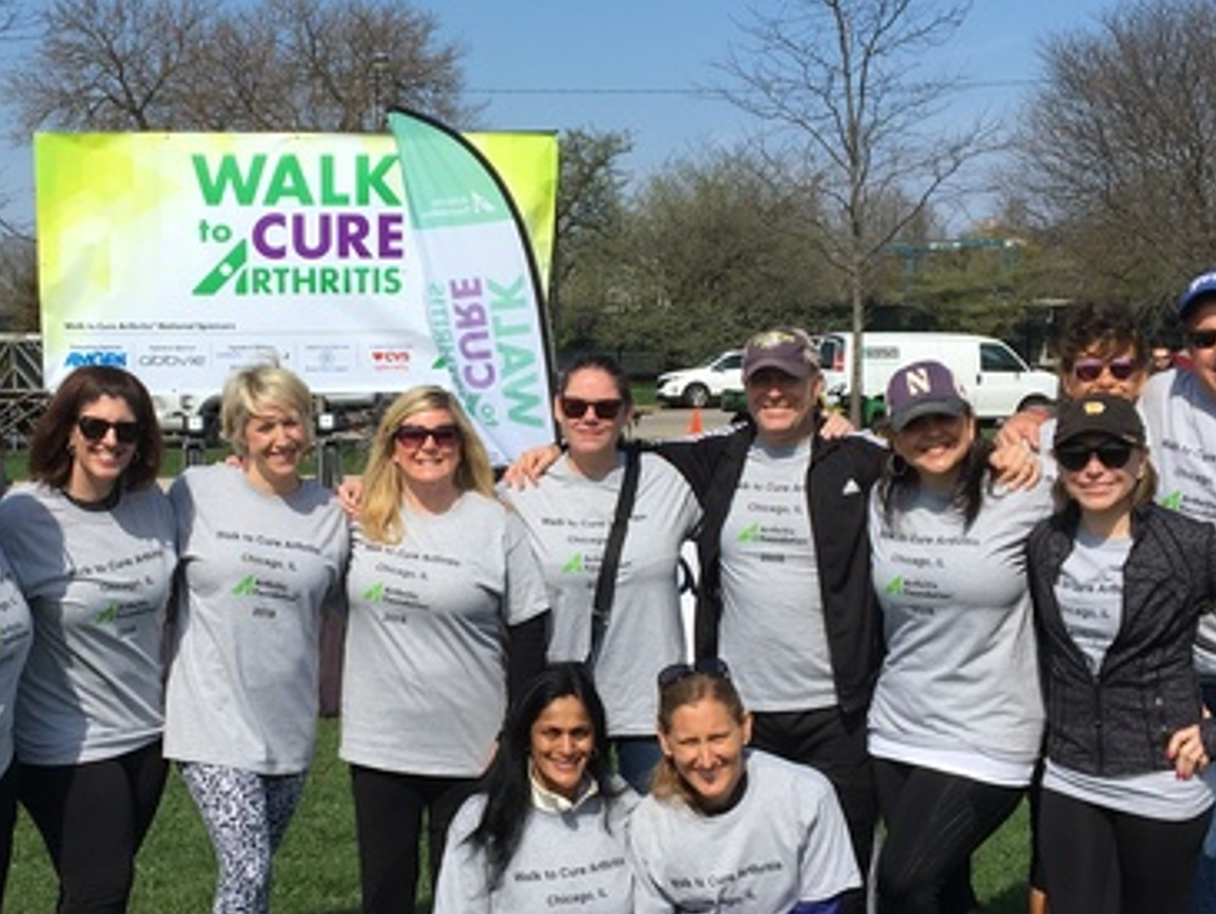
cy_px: 525
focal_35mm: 57
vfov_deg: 25.7
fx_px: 2004
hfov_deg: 33.6
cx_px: 462
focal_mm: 4.15
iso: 25
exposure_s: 1/2262
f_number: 2.2
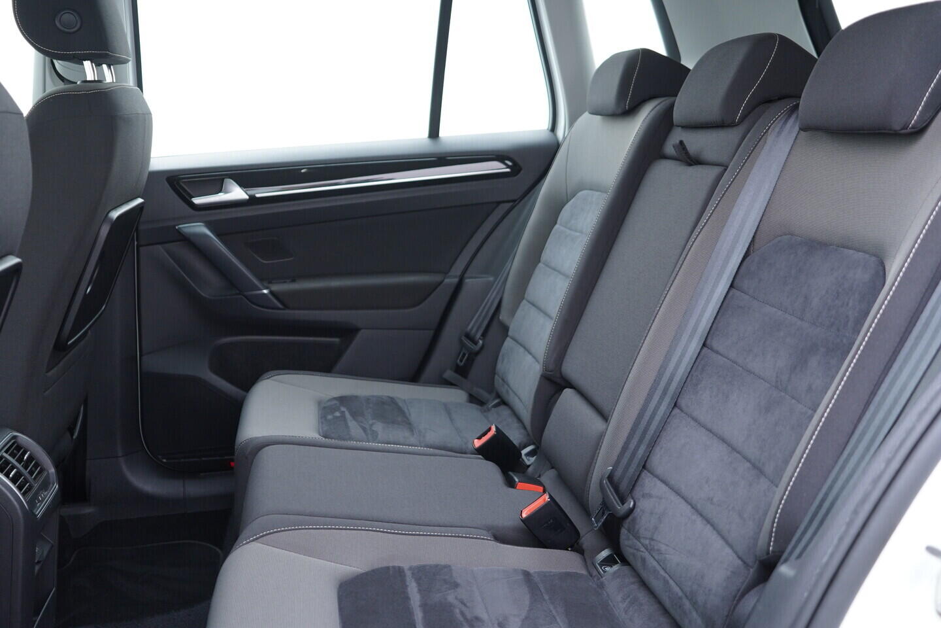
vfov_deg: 36.9
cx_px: 470
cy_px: 314
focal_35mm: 36
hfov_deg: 53.1
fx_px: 941
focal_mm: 24
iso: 320
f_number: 2.8
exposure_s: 1/40
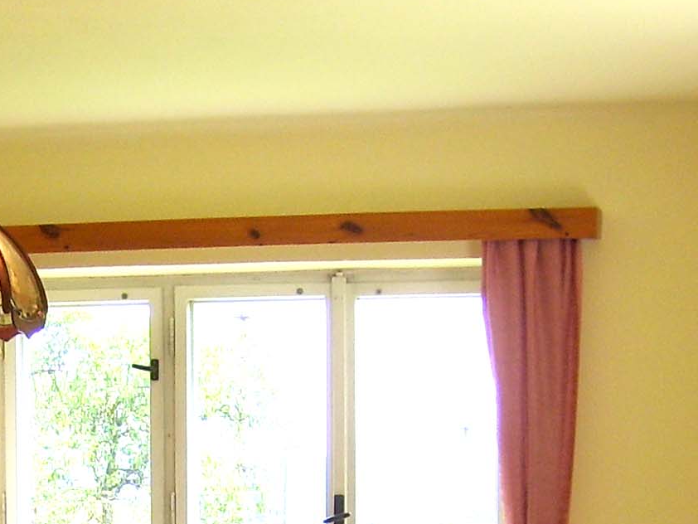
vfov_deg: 12.1
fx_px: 2360
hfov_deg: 16.7
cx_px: 114
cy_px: 788
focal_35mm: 117
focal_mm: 5.8
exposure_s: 1/125
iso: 50
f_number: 2.8
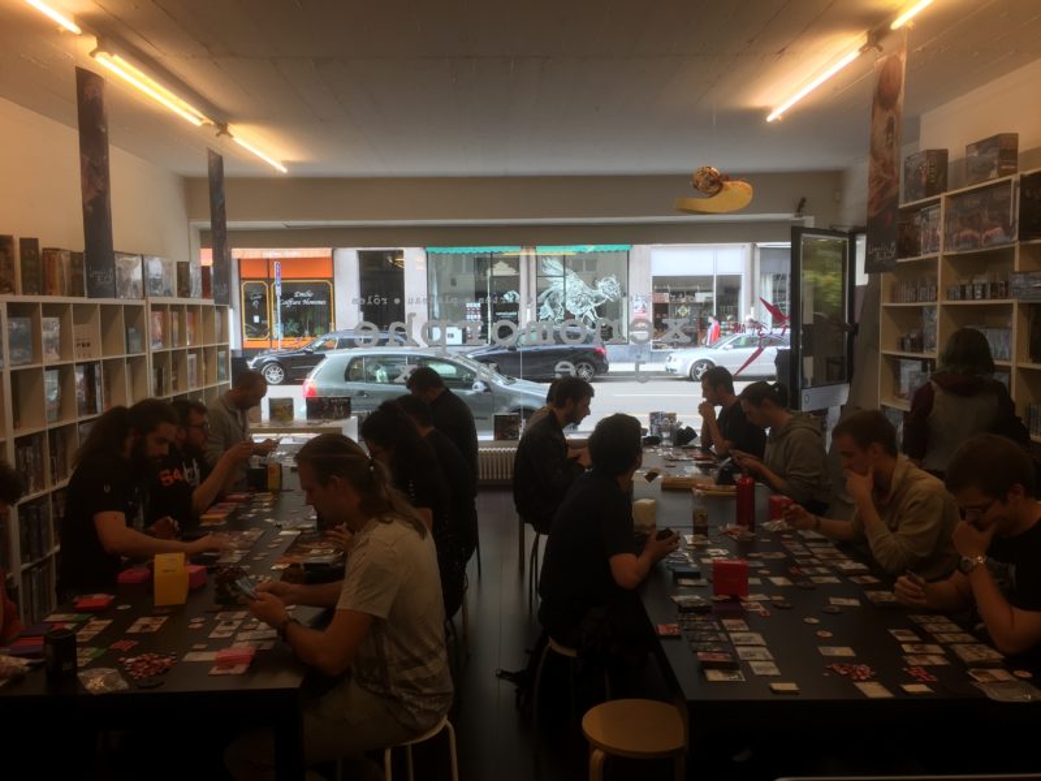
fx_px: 872
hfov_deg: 61.7
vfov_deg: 48.2
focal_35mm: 29
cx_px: 520
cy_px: 390
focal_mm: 4.15
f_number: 2.2
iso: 32
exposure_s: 1/100
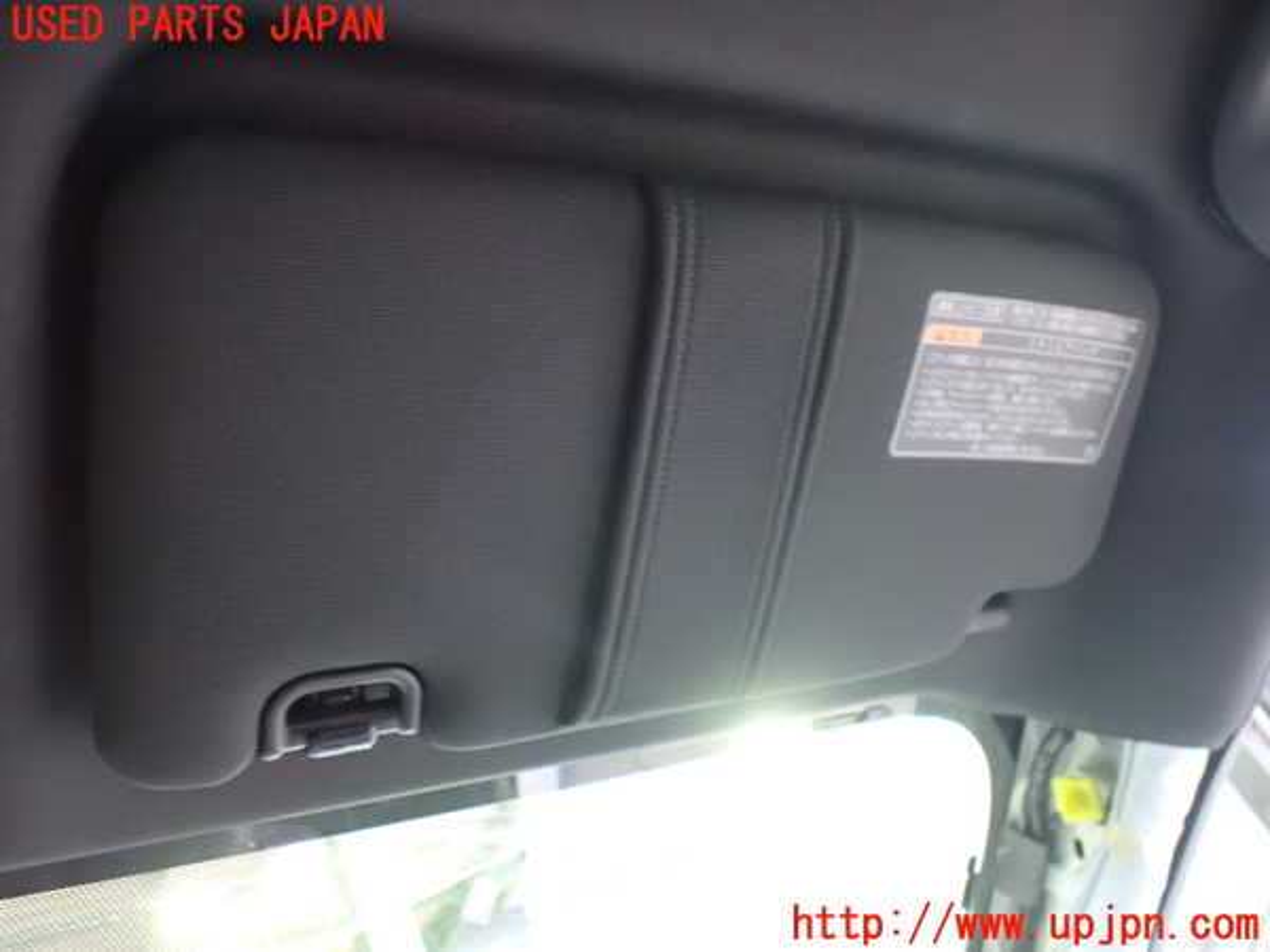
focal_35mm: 30
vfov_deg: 46.8
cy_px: 476
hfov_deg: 60.0
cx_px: 635
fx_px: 1101
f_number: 2.3
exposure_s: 1/25
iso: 1600
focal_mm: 5.4
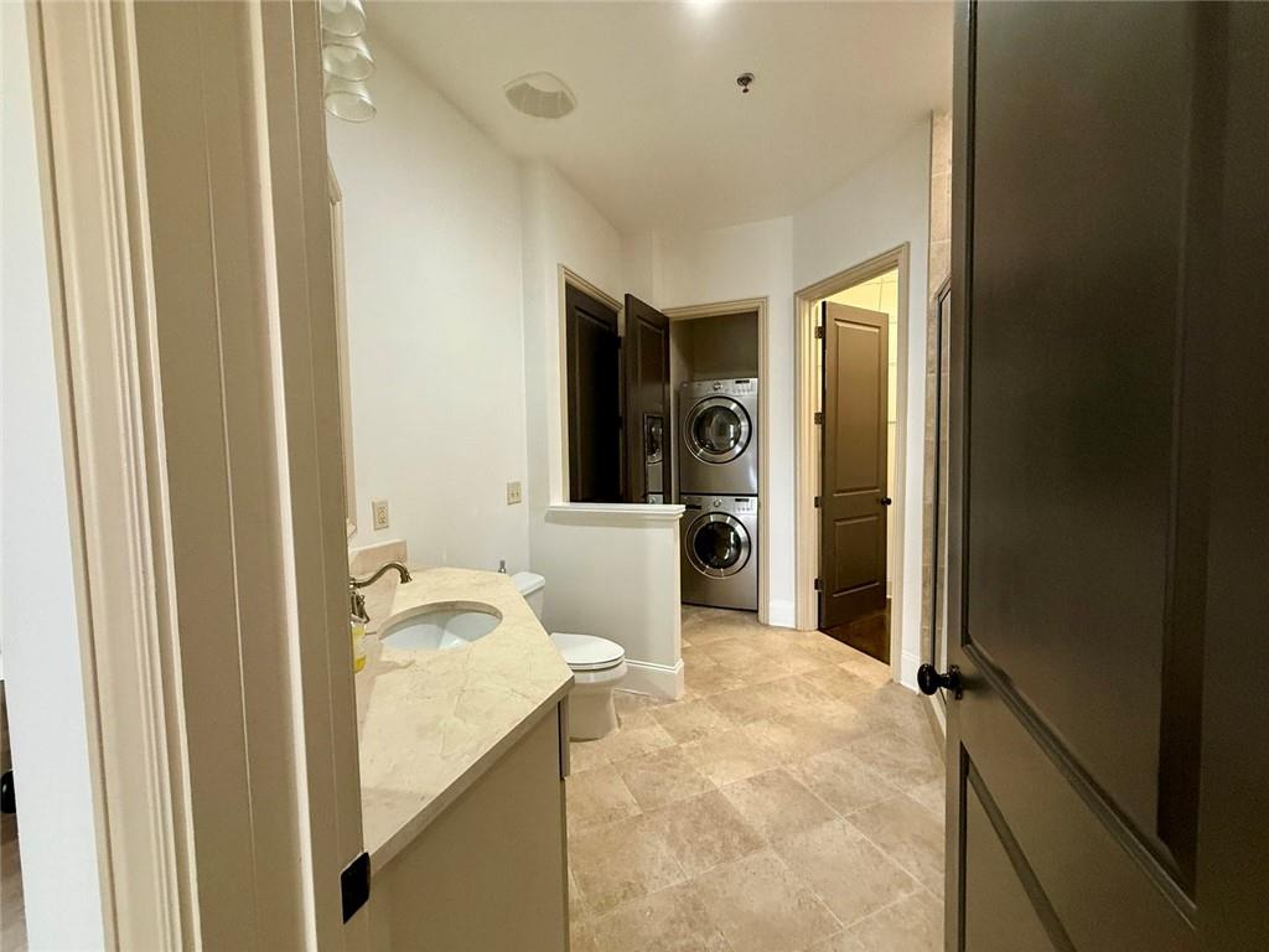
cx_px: 634
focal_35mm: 14
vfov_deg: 85.7
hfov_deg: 102.1
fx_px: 513
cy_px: 476
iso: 500
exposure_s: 1/60
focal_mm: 2.22
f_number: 2.2
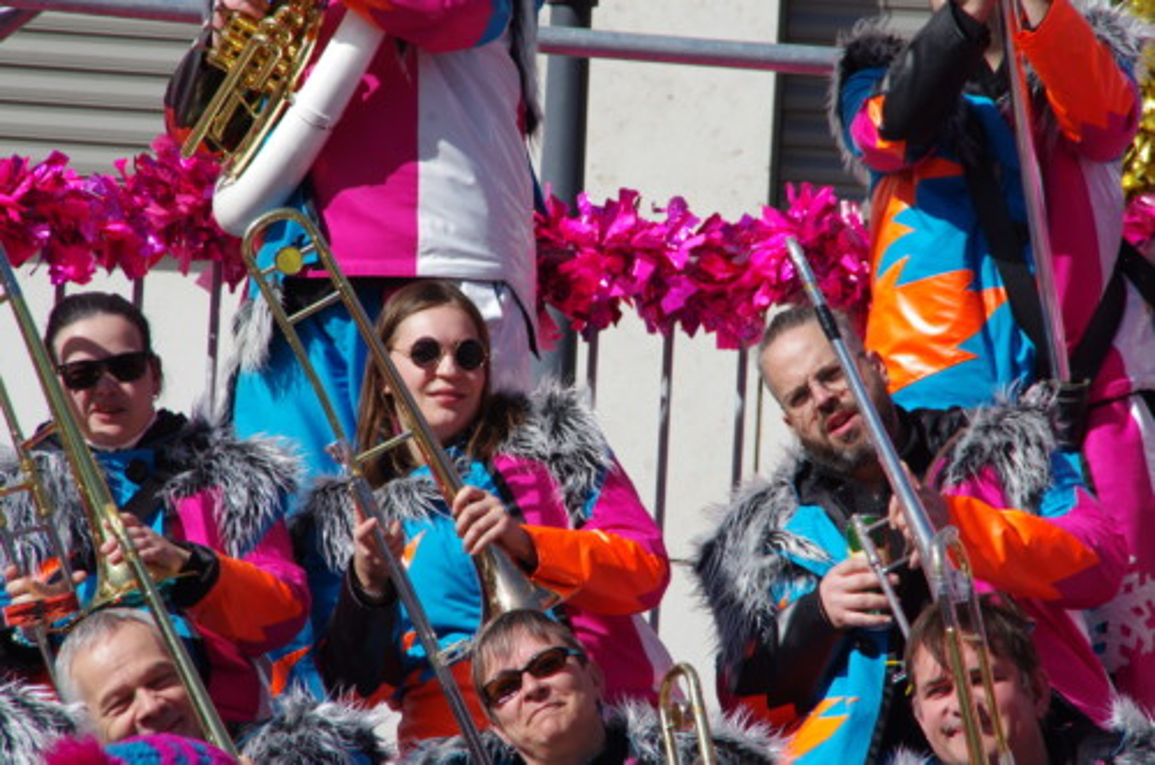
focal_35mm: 300
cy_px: 382
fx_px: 9604
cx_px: 578
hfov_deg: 6.9
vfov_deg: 4.6
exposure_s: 1/320
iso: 200
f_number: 11
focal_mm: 200
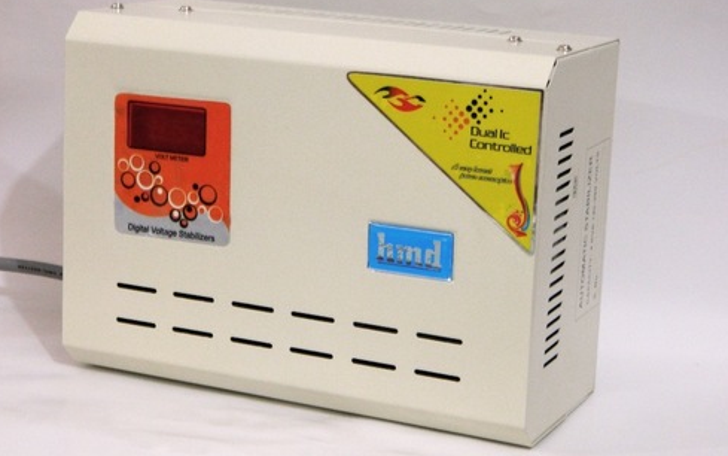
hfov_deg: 22.8
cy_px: 211
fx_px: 1806
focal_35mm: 91
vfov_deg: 14.4
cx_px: 366
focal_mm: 15.1
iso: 560
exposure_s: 1/8
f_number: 4.2
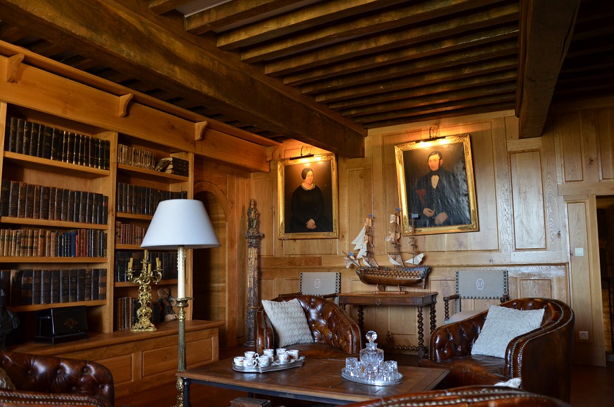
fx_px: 460
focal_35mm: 27
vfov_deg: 47.8
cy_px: 204
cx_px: 307
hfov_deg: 67.5
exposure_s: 1/40
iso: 800
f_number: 3.5
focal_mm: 18
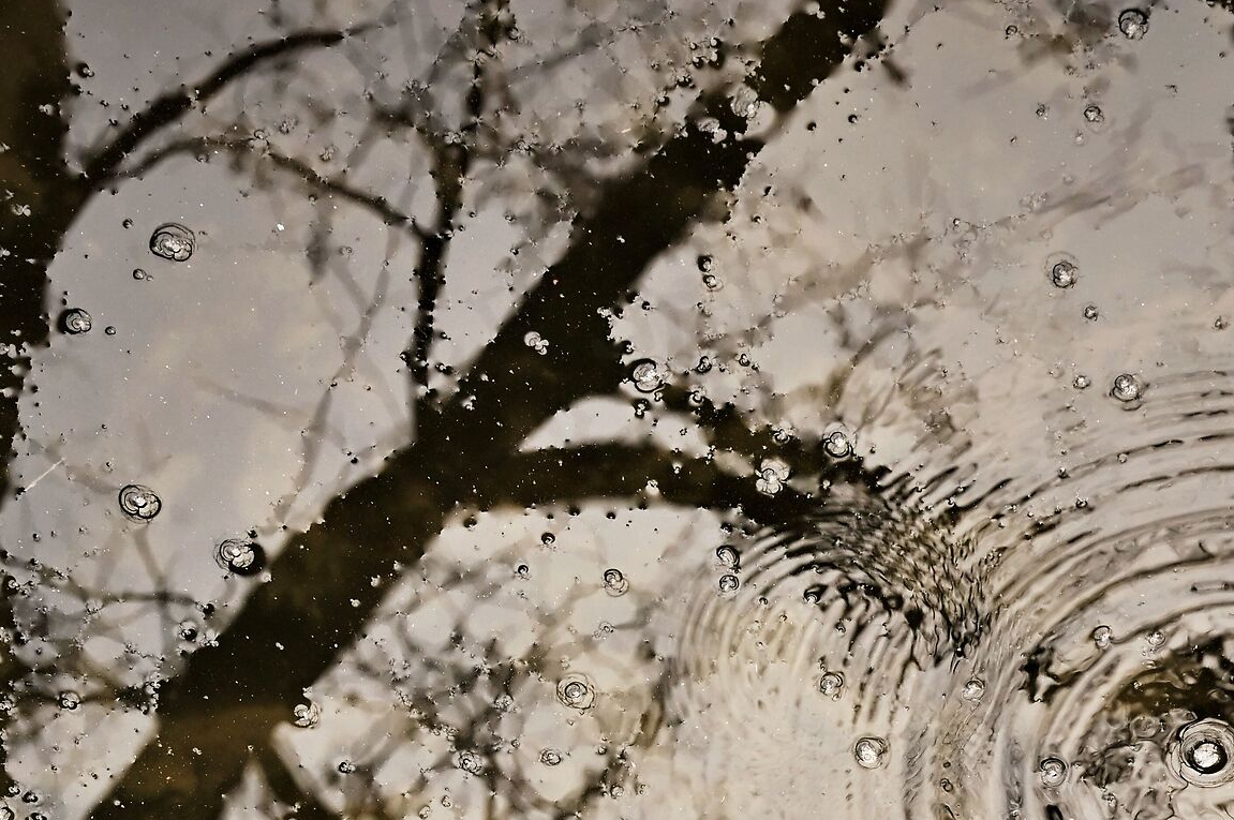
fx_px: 4999
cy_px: 829
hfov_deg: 14.1
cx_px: 616
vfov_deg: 9.3
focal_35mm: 146
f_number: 9
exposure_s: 1/100
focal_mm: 70
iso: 1250
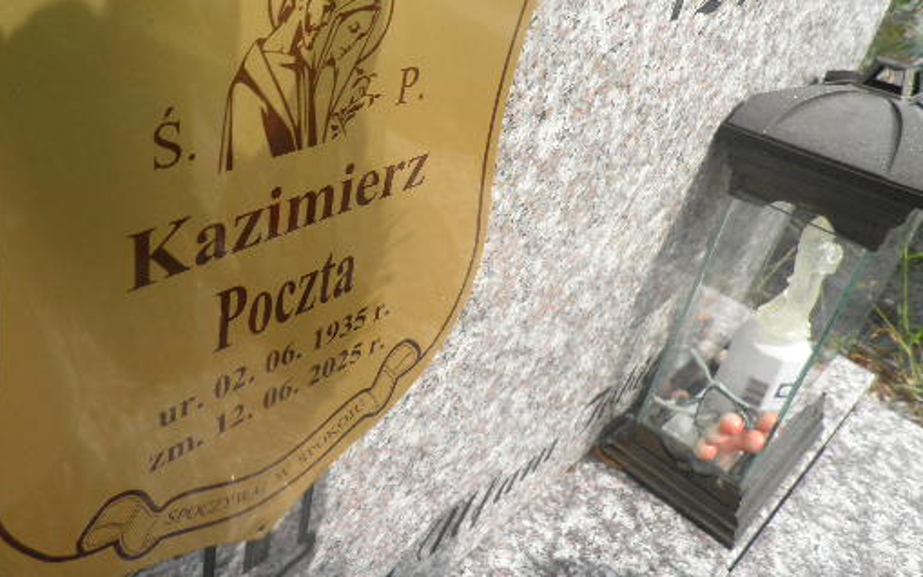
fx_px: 805
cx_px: 372
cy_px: 214
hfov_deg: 59.2
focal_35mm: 32
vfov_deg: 39.1
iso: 64
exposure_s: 1/125
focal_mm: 4.3
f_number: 8.3
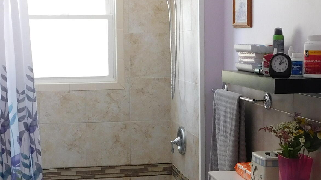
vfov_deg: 18.8
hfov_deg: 32.8
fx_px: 545
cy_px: 92
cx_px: 170
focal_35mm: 64
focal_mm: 4
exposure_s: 1/30
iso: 125
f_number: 3
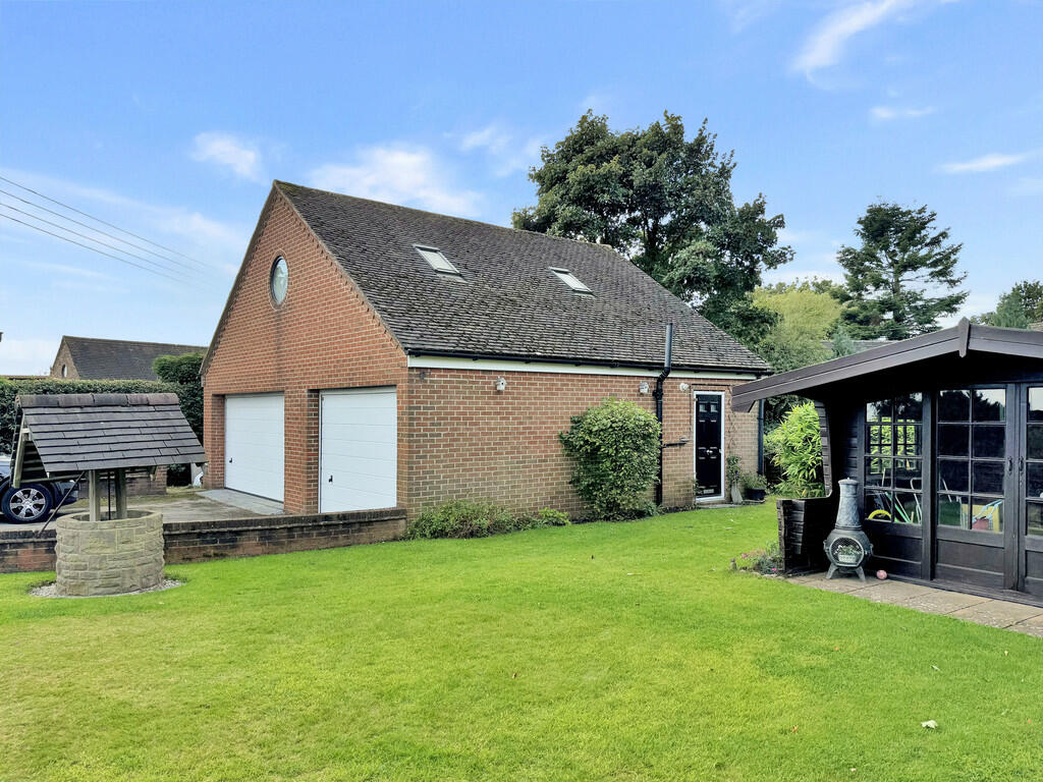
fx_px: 723
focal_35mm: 24
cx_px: 522
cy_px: 391
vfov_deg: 56.8
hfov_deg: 71.6
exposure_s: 1/2506
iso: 80
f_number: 1.78
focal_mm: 6.76
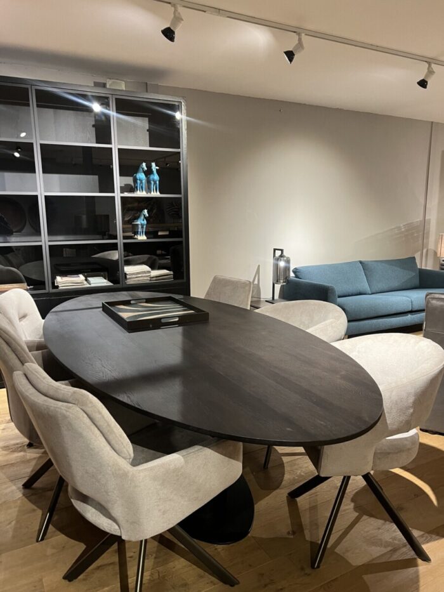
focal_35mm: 26
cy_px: 296
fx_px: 445
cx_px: 222
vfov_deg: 67.3
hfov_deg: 53.1
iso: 200
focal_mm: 5.7
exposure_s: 1/50
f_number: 1.5
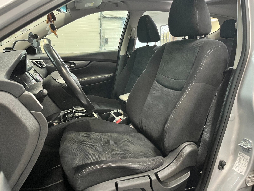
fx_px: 191
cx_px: 127
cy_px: 96
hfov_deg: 67.3
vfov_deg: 53.1
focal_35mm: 26
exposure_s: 1/25
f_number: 1.6
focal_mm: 5.1
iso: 500
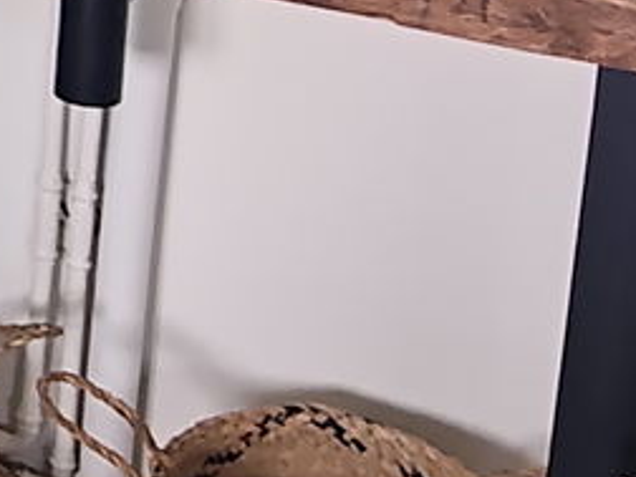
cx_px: -845
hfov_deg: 10.5
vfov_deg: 8.6
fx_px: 3032
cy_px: -401
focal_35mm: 165
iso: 941
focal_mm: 4.74
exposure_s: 1/33
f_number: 1.79
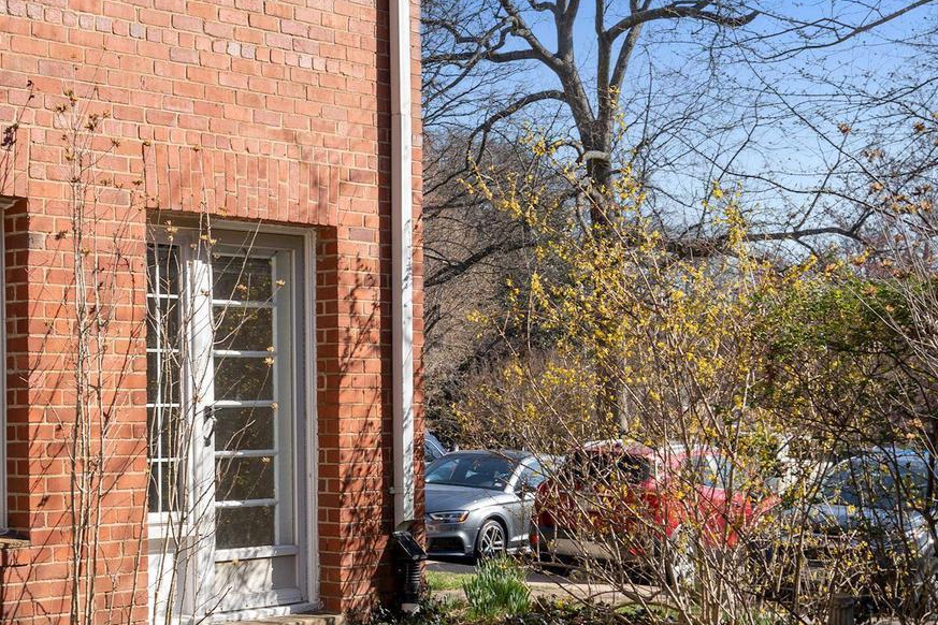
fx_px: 1720
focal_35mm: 66
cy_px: 454
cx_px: 232
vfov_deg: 20.5
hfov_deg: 30.0
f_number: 8
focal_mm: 27
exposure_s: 1/125
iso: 160
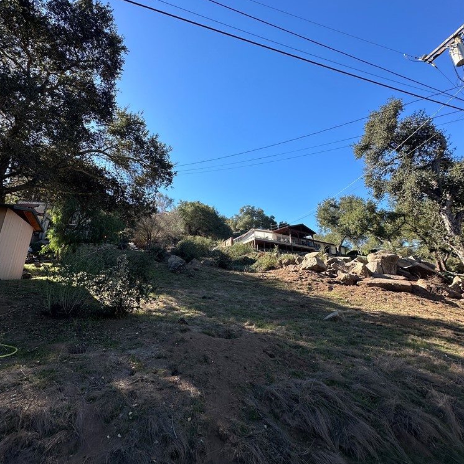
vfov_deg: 83.9
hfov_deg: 84.0
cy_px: 217
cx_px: 228
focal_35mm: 17
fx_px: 258
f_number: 2.2
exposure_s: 1/812
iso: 40
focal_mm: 2.22
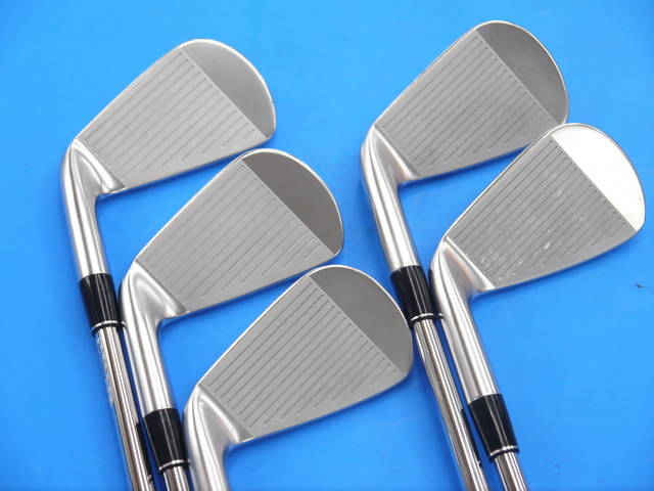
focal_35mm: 84
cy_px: 246
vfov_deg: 17.6
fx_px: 1587
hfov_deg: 23.3
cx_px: 327
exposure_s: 1/80
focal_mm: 42
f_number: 5.6
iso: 400
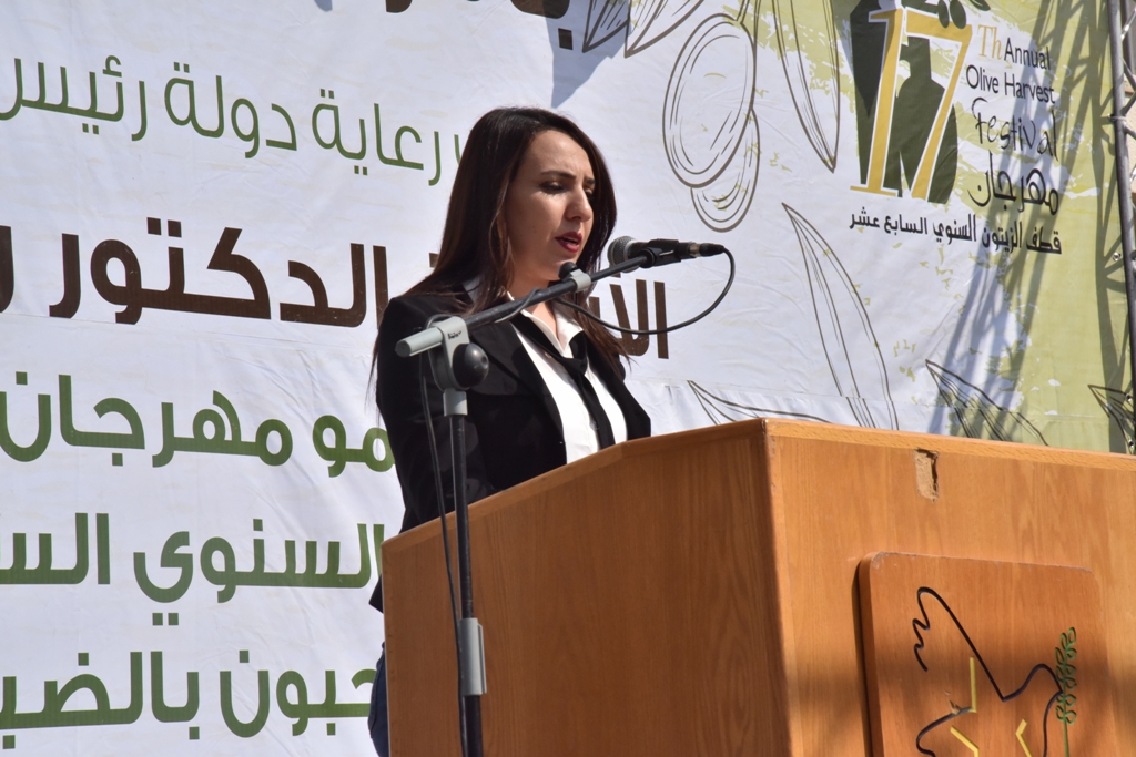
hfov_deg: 17.1
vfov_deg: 11.4
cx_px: 568
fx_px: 3787
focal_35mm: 120
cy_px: 378
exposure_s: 1/1600
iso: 1600
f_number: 20
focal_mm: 120
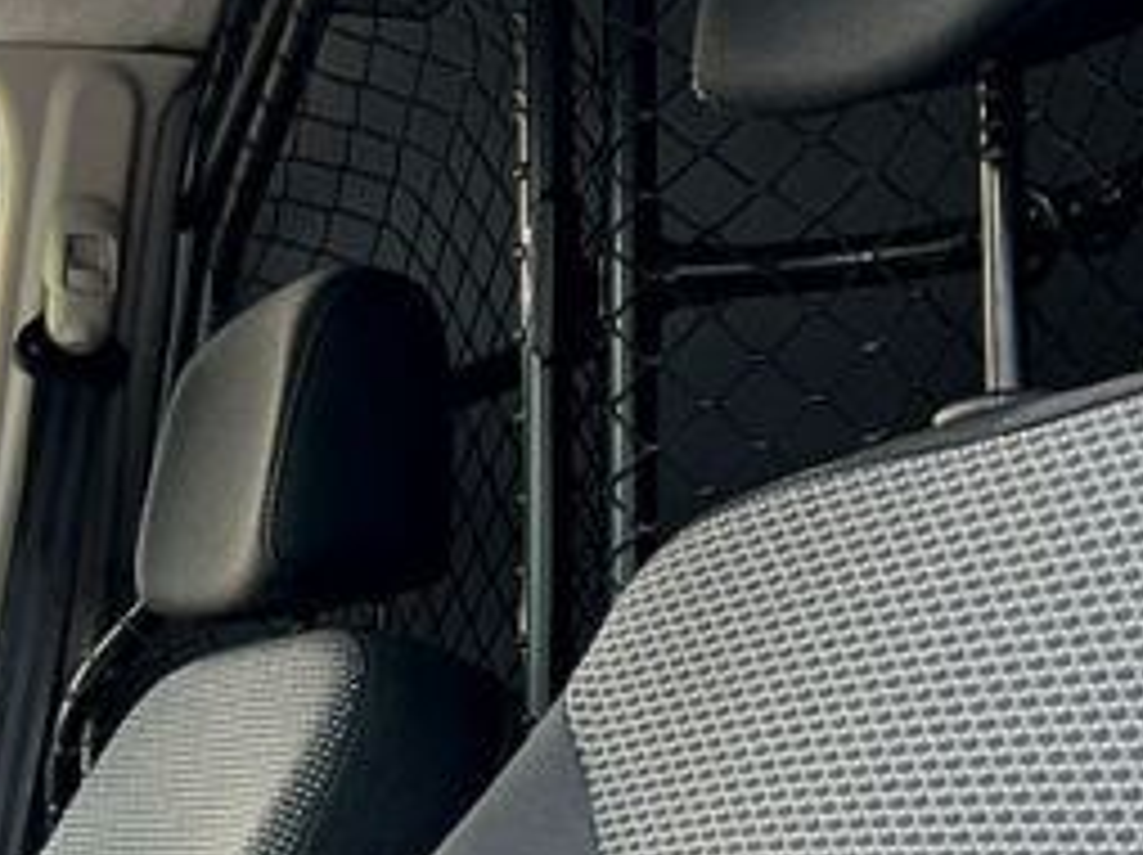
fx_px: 2705
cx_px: 81
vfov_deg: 17.8
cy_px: 648
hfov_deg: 23.2
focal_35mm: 82
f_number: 1.5
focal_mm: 5.7
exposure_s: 1/241
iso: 40
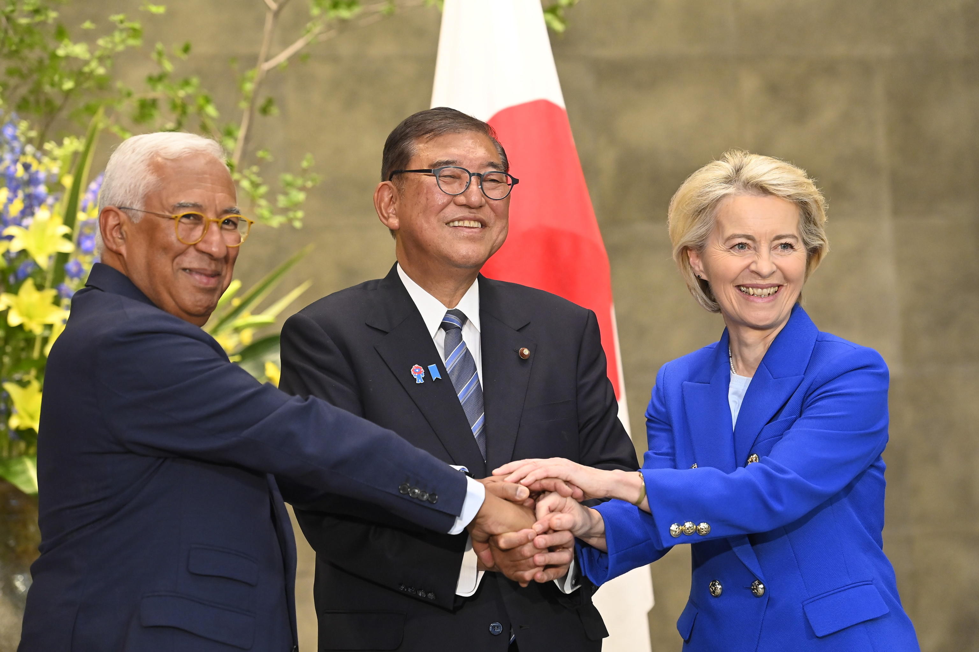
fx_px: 3317
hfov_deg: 16.8
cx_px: 490
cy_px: 326
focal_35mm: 122
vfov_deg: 11.2
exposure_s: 1/250
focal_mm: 122
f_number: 4
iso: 5000
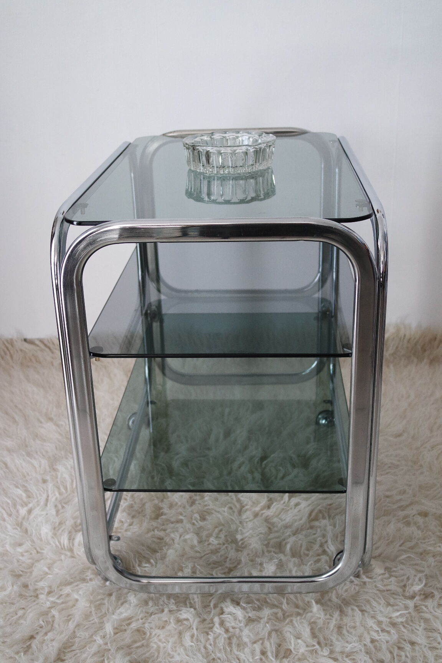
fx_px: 792
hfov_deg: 31.2
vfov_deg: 45.4
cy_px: 332
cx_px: 221
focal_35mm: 43
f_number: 4
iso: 800
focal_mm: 28
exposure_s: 1/50
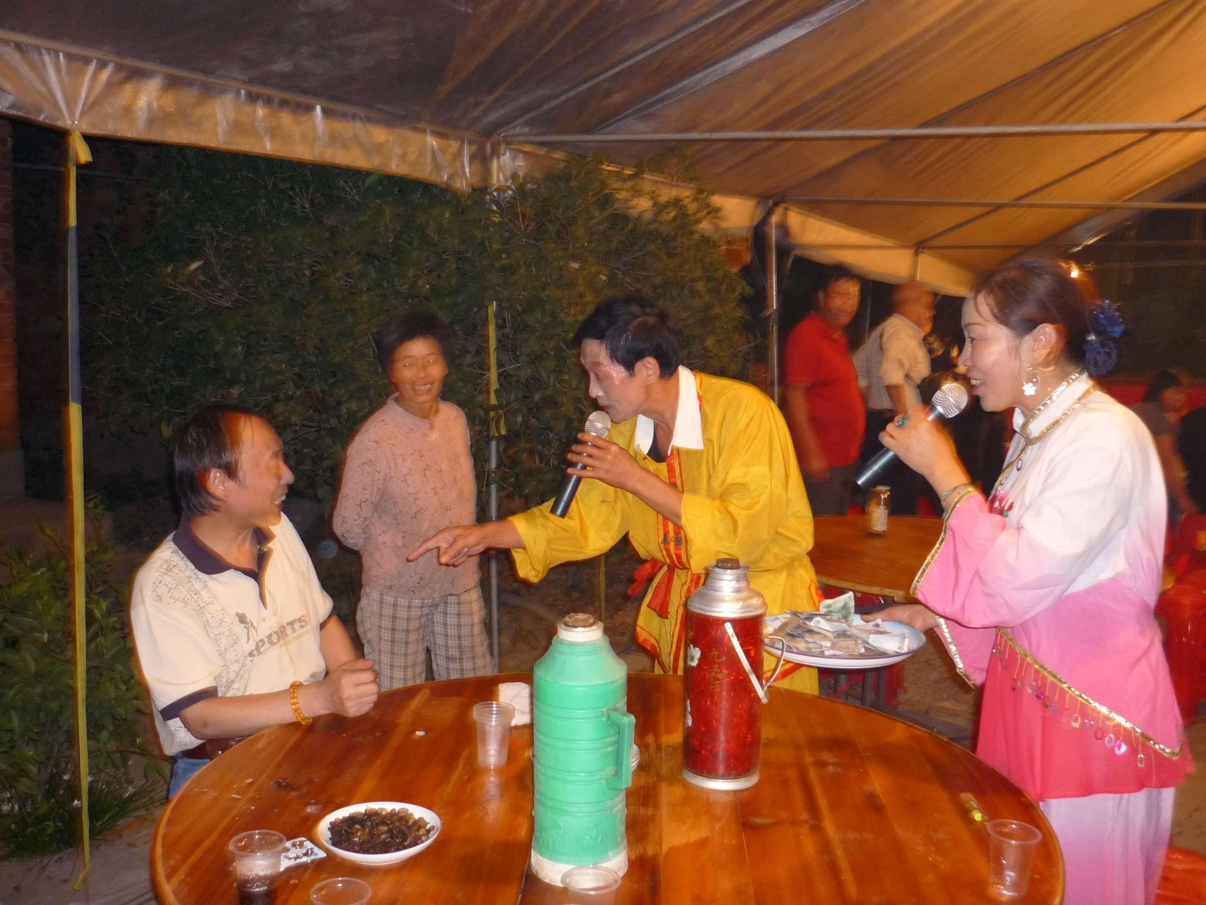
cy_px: 452
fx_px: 1150
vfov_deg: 42.9
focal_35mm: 33
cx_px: 603
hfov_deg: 55.4
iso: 250
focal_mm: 5.5
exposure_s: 1/8
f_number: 2.8
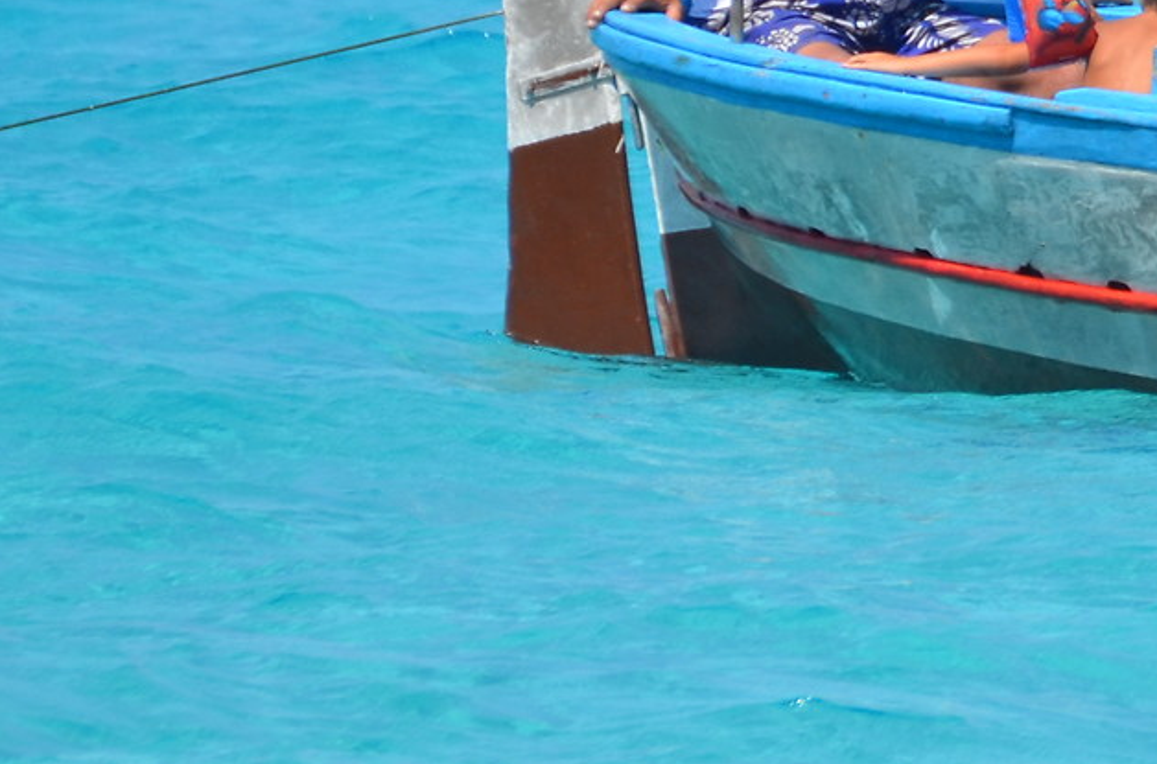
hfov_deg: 1.2
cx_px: 2180
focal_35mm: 1721
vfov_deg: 0.8
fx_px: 55158
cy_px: -122
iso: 200
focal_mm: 300
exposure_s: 1/800
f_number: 7.1
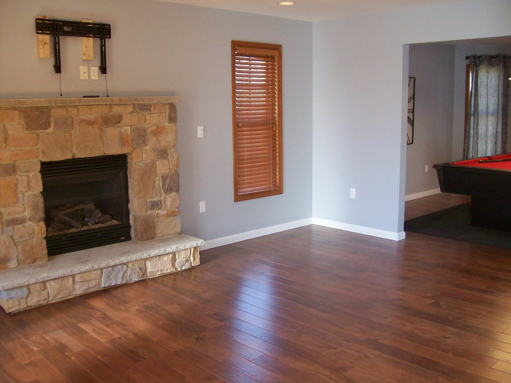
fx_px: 531
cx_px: 256
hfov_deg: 51.4
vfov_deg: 39.7
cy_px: 192
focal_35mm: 36
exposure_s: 1/24.6
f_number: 2.7
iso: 160
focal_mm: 6
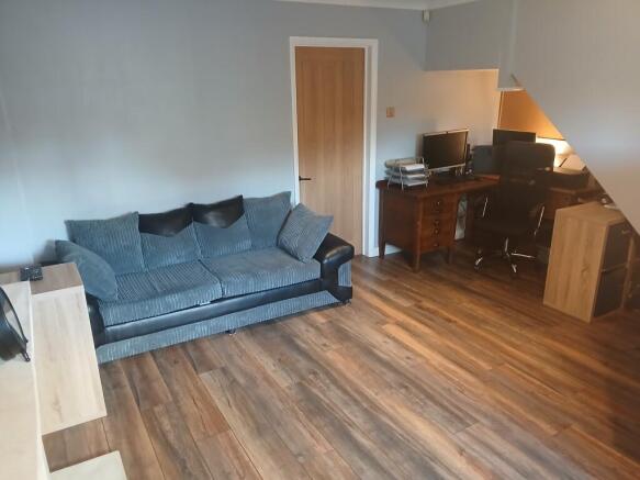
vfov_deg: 53.0
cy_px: 240
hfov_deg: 67.3
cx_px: 320
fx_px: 481
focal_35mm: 26
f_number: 1.8
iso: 500
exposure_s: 1/25
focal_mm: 3.98
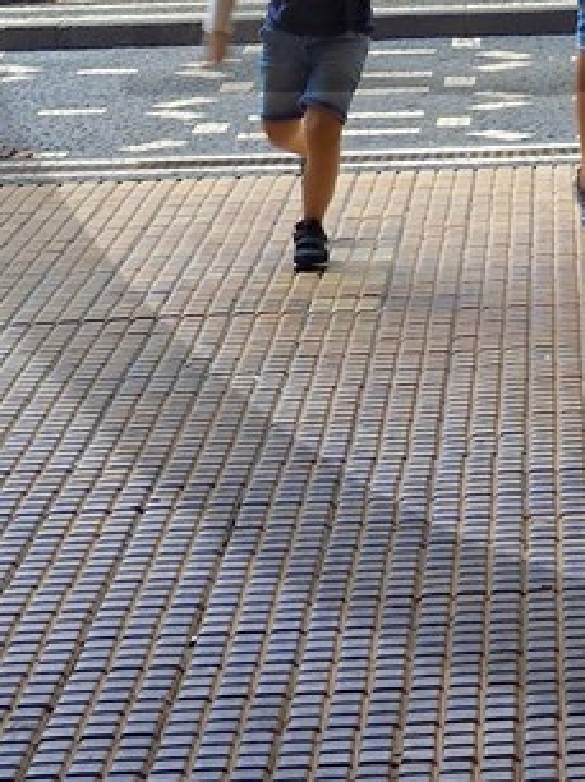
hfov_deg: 9.0
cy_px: -323
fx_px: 3633
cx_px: 846
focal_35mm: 161
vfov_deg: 11.8
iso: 200
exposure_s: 1/80
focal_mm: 32
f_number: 6.3
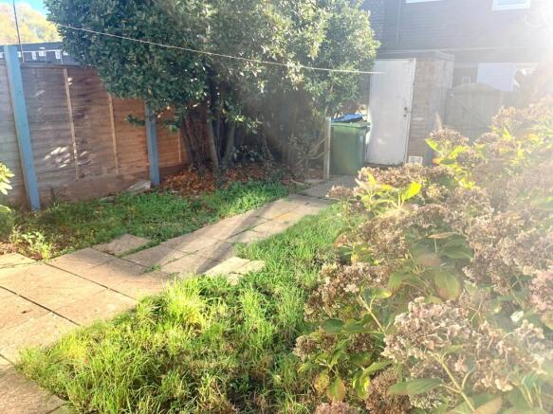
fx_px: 415
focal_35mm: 26
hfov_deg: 67.3
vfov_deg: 53.0
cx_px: 276
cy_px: 207
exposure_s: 1/388
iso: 25
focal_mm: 4.25
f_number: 1.8
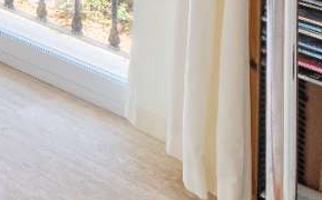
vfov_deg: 11.5
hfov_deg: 14.2
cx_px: -479
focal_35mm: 90
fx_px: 789
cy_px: -305
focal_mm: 17
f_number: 6.3
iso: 100
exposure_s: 1/30
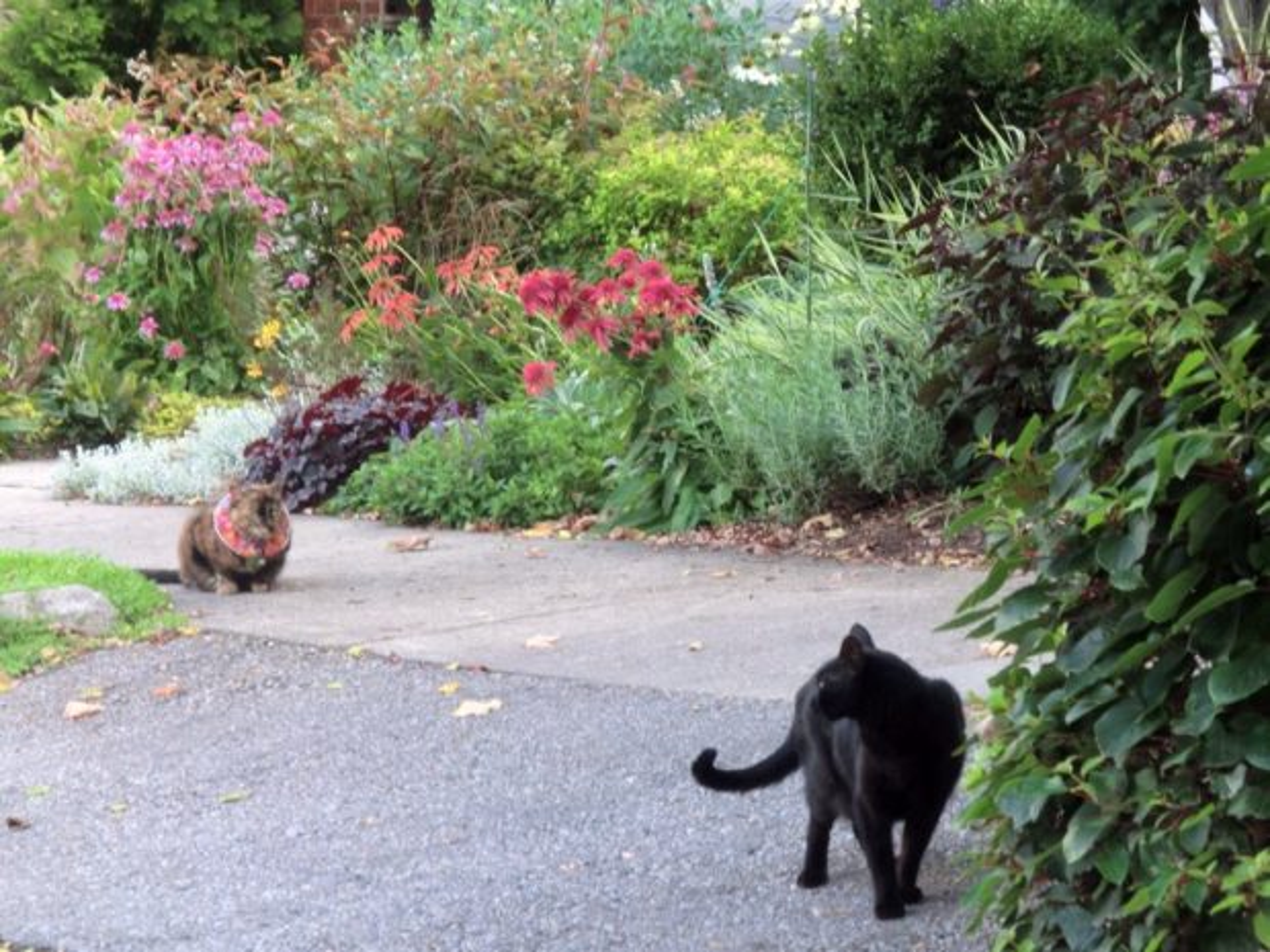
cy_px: 476
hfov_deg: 12.5
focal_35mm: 158
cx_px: 635
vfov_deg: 9.4
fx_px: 5797
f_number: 5.3
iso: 400
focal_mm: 27.9
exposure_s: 1/60
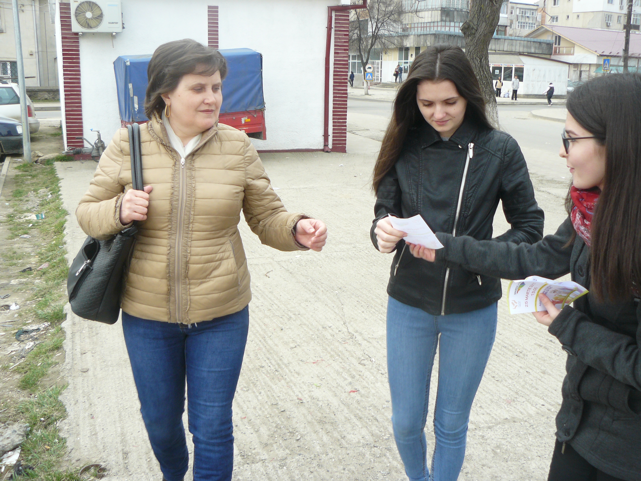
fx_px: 667
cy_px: 240
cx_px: 320
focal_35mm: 36
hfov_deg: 51.4
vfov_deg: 39.7
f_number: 2.8
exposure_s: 1/80
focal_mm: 6
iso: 100
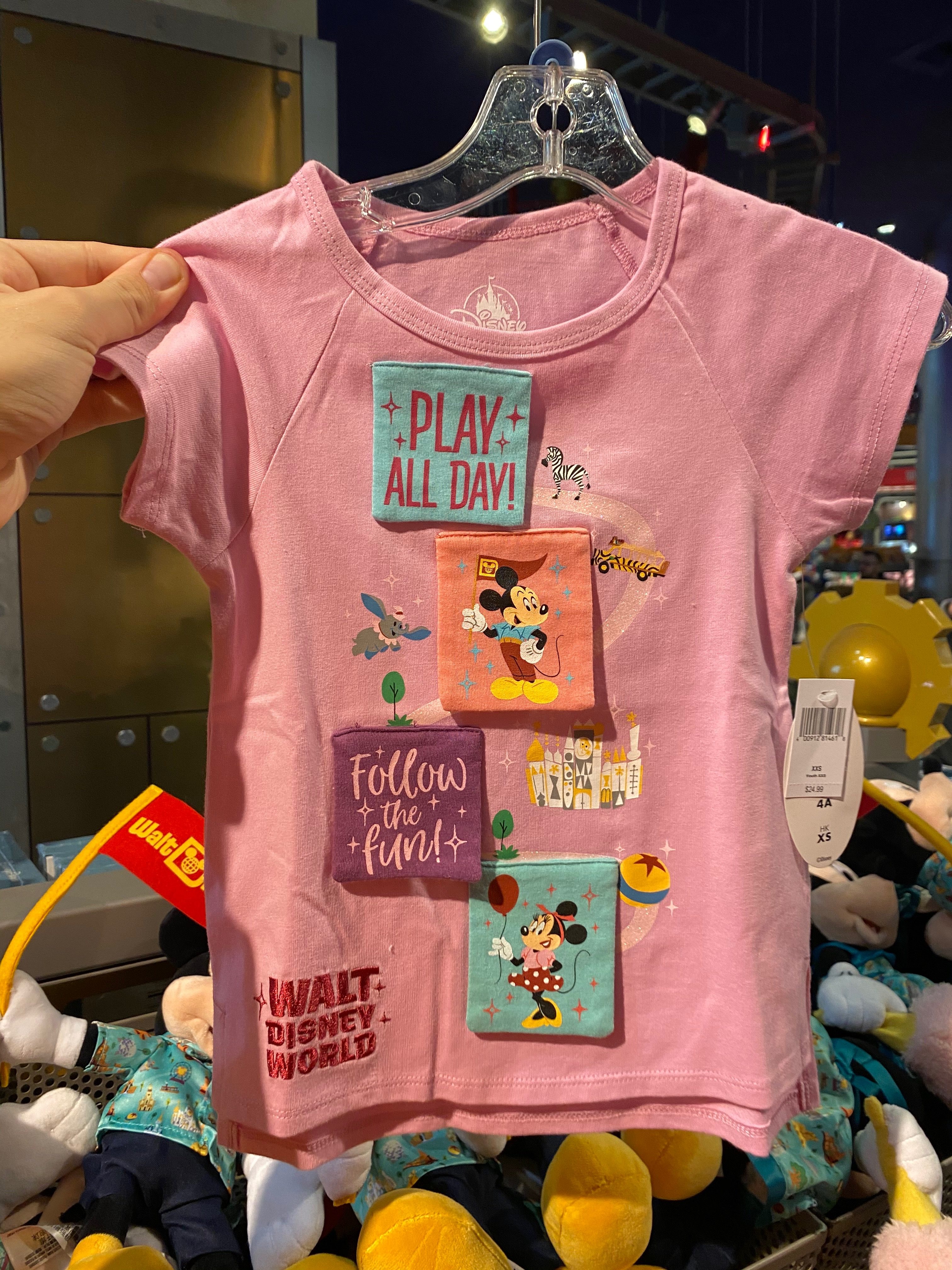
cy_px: 635
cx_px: 476
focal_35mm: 26
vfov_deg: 67.3
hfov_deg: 53.1
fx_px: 953
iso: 125
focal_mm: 4.25
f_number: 1.8
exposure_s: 1/60
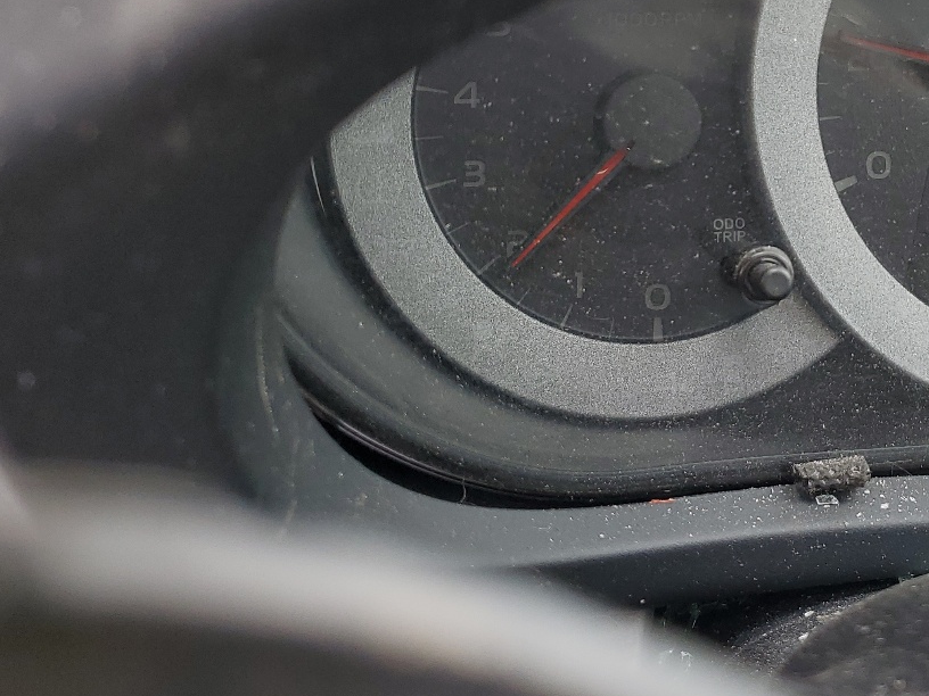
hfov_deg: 34.5
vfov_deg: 28.2
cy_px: 193
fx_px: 1369
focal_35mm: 51
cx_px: 902
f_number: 1.5
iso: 52
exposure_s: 1/120
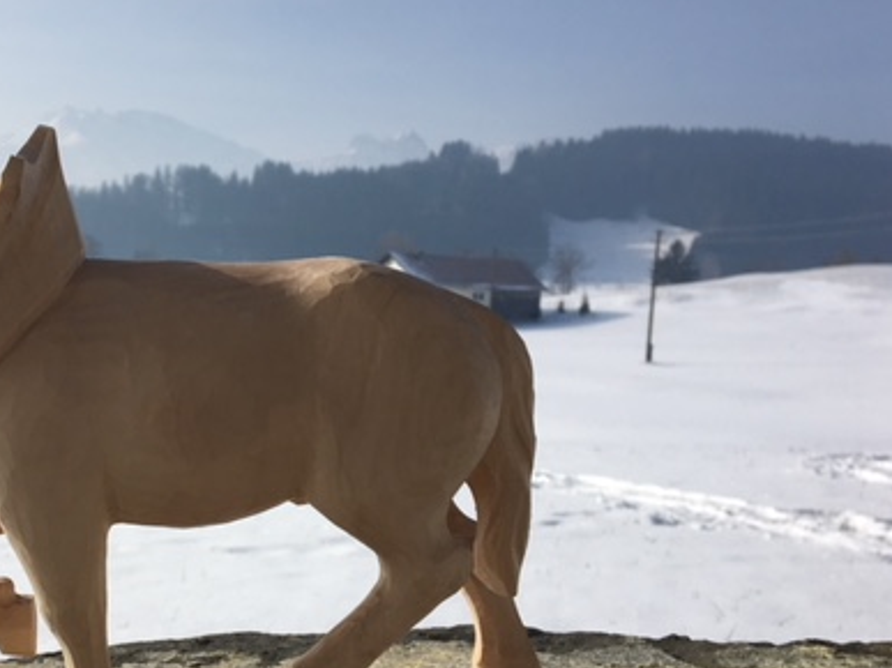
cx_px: 196
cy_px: 378
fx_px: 1237
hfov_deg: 38.4
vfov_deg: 30.2
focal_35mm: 48
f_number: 2.2
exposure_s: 1/2747
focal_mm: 4.15
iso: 25
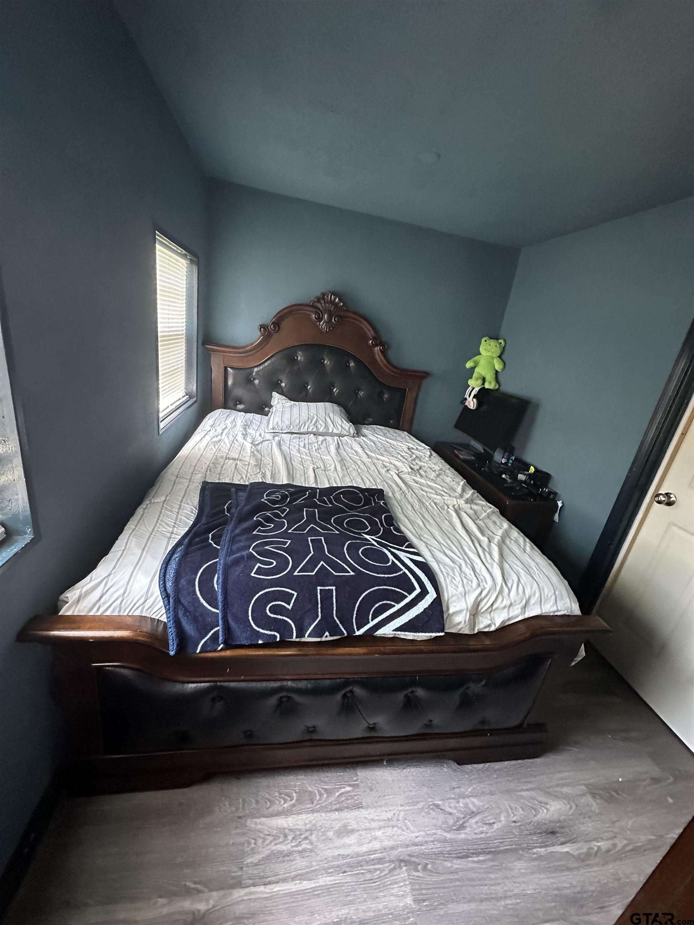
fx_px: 374
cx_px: 347
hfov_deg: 85.7
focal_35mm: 14
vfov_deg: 102.1
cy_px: 462
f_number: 2.2
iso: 800
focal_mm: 2.22
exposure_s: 1/60
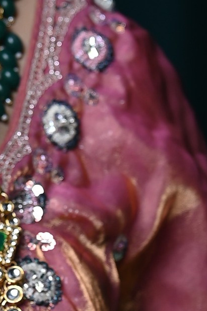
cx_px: -259
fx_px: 2770
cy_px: 167
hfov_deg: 4.2
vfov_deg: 6.4
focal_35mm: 321
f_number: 2.8
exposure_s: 1/200
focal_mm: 49
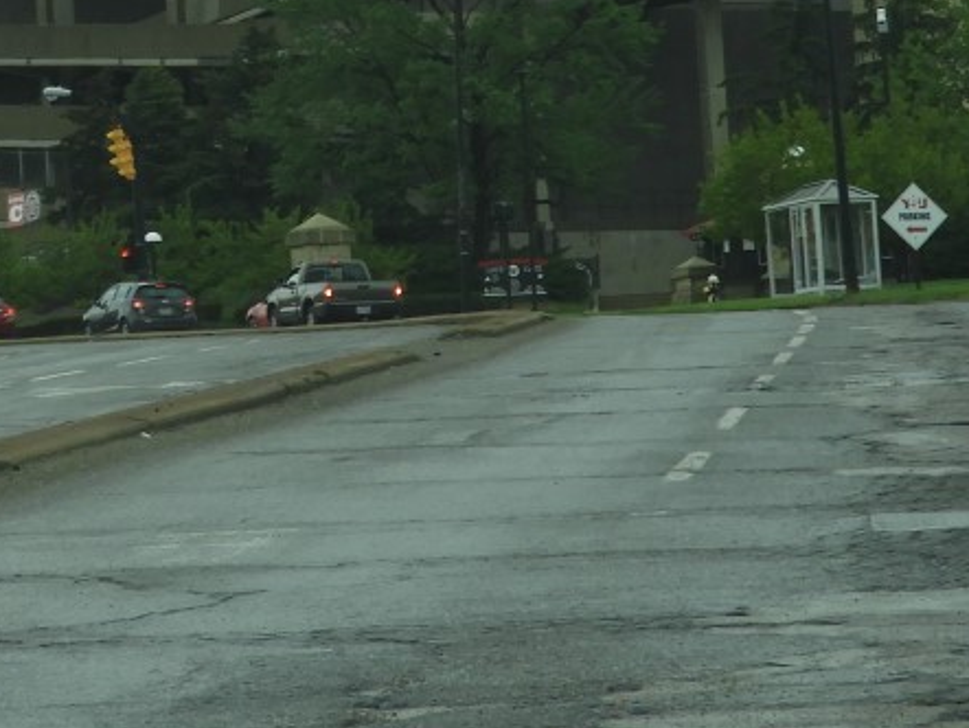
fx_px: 6386
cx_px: 22
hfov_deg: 8.6
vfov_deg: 6.4
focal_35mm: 228
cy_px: -366
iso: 100
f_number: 4.5
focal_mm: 12.5
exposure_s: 1/250
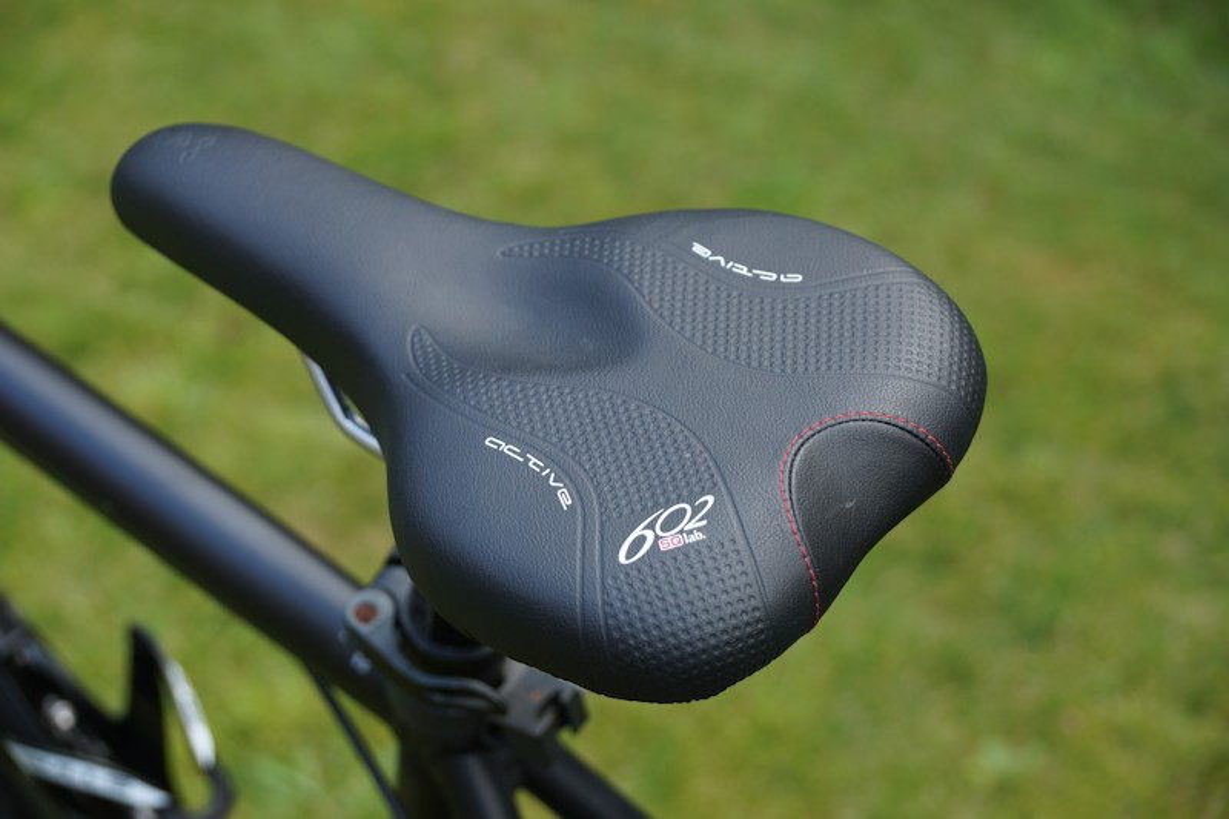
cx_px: 614
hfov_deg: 24.6
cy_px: 410
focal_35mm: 82
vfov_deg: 16.5
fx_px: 2816
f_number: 5
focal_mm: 55
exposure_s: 1/160
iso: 125
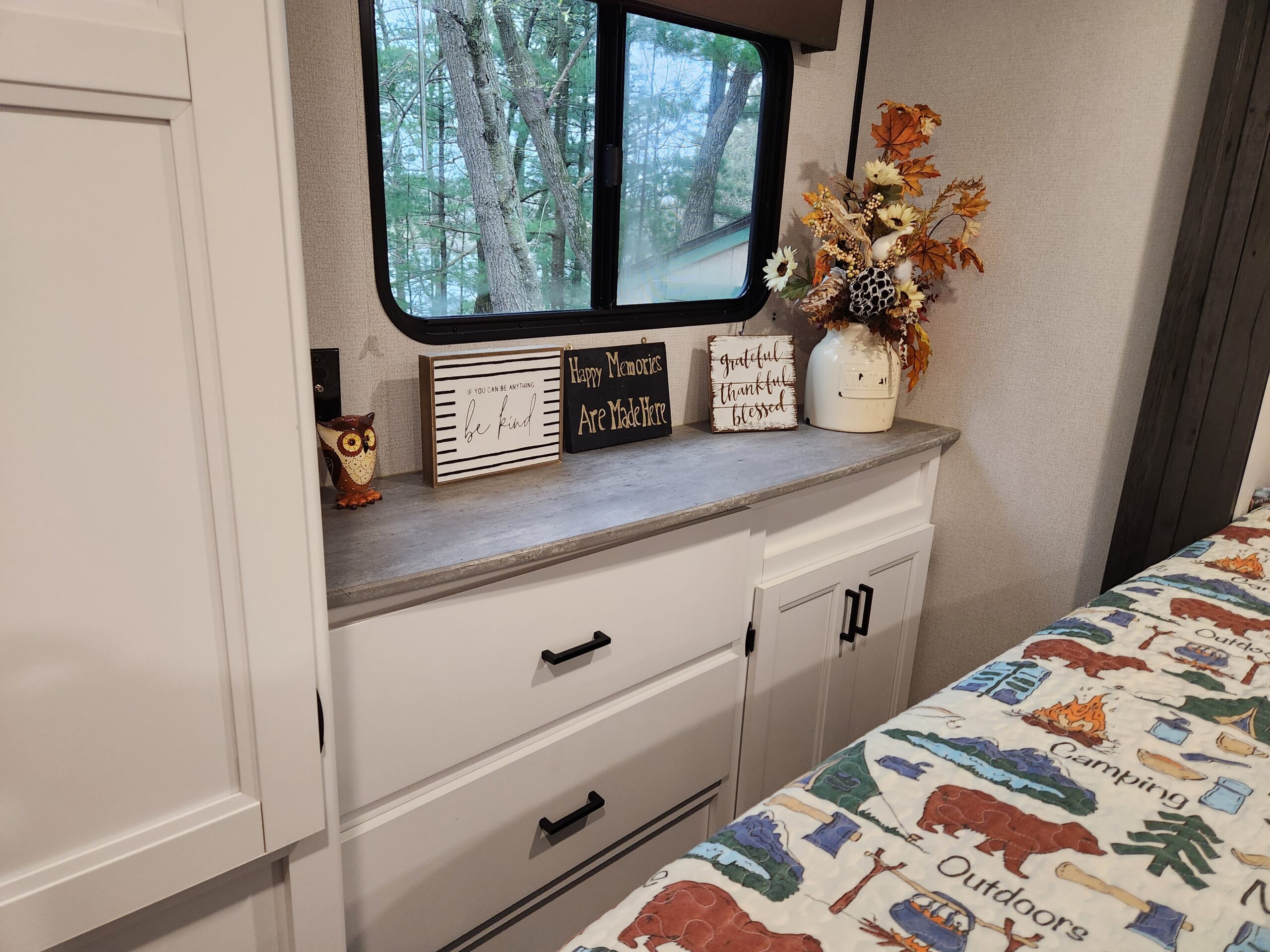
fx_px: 844
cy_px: 476
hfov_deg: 73.9
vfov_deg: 58.9
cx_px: 635
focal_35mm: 23
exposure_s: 1/120
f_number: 1.8
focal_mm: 5.4
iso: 500
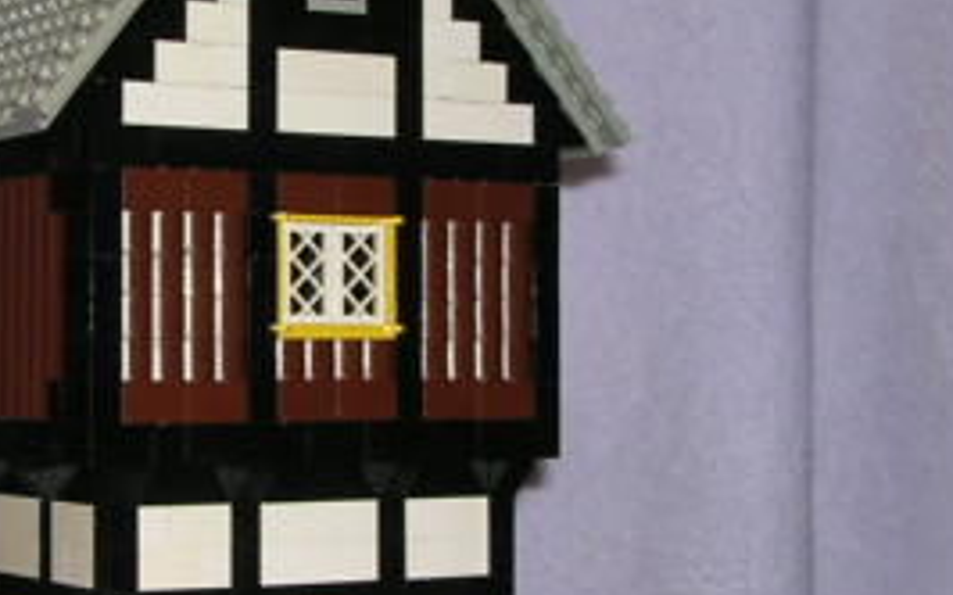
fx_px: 2518
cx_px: 258
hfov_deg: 21.3
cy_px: 244
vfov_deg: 13.5
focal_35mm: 97
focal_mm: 5.8
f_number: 2.8
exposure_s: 1/60.1
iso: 100
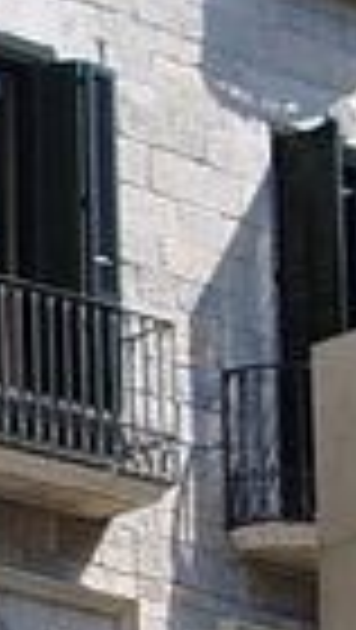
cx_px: -212
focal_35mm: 278
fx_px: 4654
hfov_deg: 4.4
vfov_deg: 7.7
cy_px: 801
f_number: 4.3
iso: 50
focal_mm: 5.8
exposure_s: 1/250
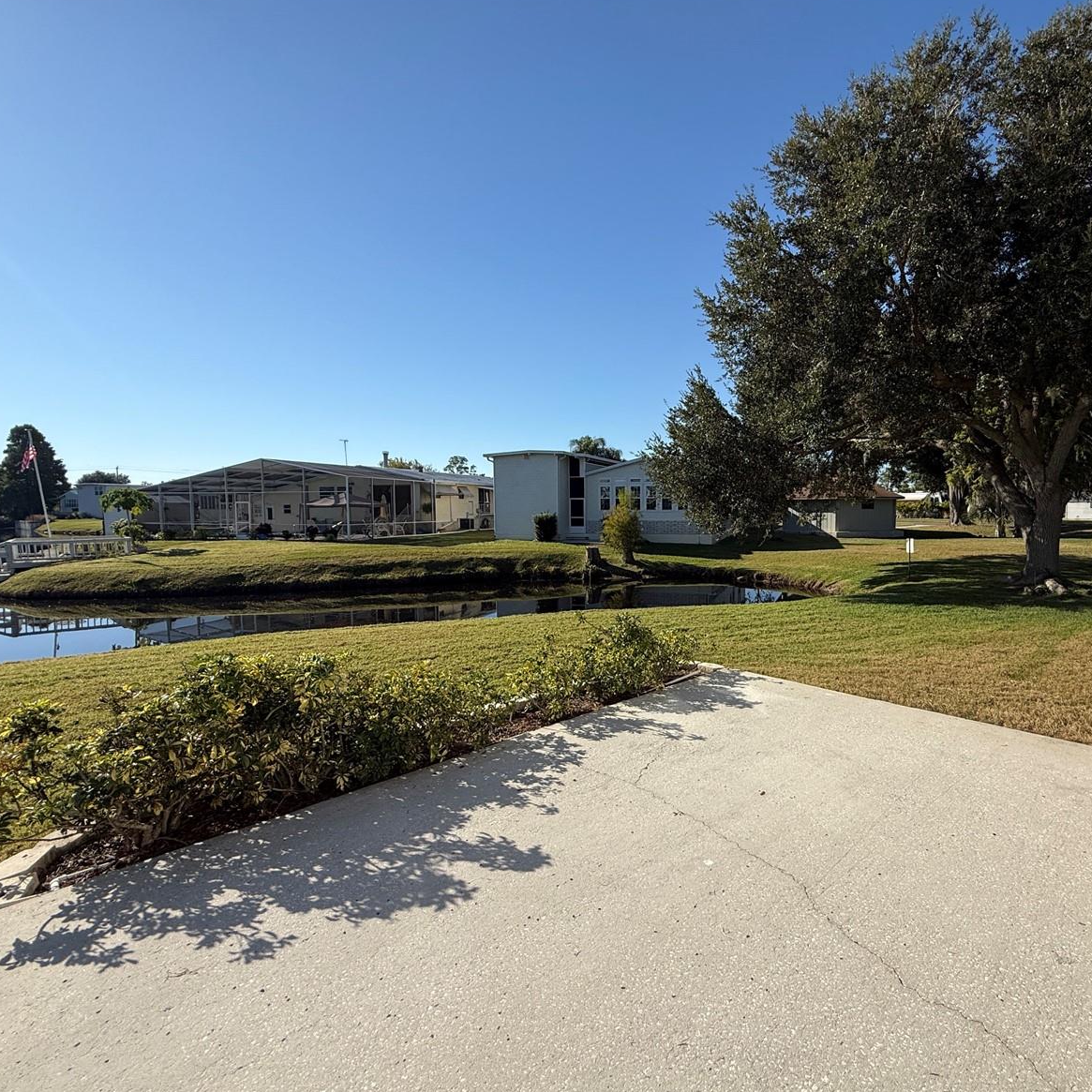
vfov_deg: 84.0
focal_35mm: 17
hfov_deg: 82.8
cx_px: 664
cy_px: 548
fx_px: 607
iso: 50
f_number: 2.2
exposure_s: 1/2092
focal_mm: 2.22
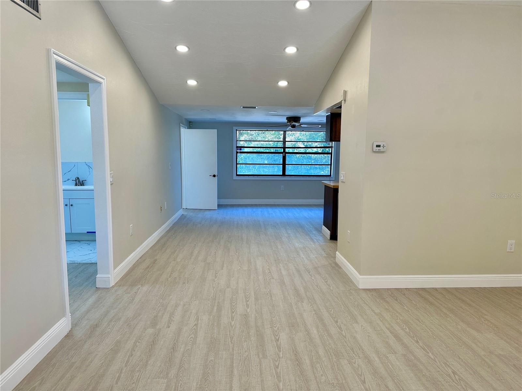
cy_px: 196
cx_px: 261
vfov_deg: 56.8
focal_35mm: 24
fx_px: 362
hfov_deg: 71.6
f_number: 1.78
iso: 100
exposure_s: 1/166
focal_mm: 6.86
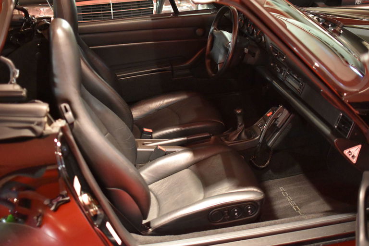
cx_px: 184
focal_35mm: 52
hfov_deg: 37.9
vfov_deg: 25.8
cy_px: 123
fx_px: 538
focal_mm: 35
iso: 4000
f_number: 1.8
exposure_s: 1/60
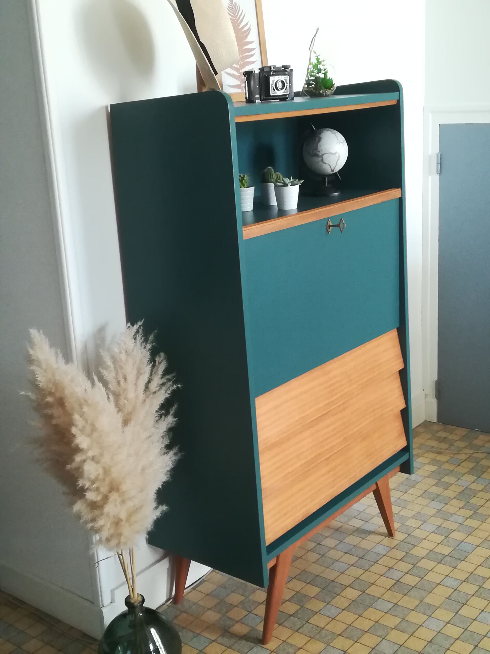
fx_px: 830
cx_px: 245
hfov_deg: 32.9
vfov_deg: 42.9
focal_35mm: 44
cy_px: 327
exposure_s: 1/33.3
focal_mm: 3.83
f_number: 2.2
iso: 400
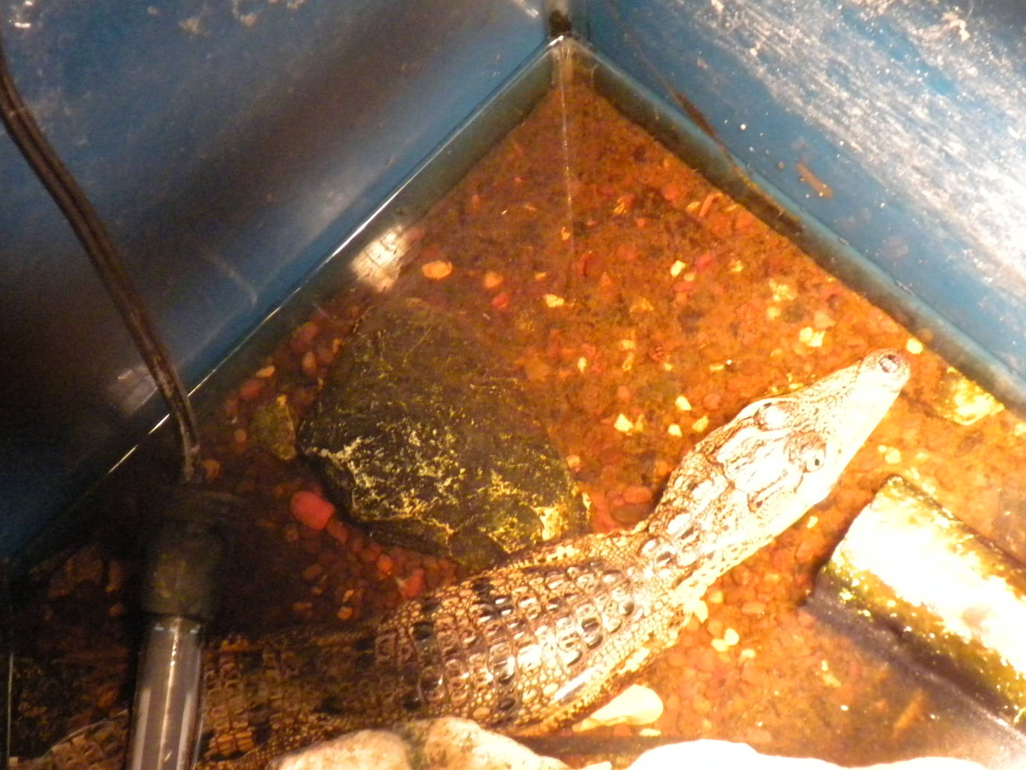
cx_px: 445
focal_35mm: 69
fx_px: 2045
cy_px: 430
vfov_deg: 21.3
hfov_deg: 28.1
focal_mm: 10.7
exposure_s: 1/14.4
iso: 800
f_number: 4.7
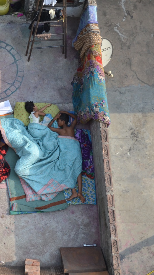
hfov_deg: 12.0
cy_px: 139
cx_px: 13
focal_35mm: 100
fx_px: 726
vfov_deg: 21.4
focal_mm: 42
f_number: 5
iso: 400
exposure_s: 1/800
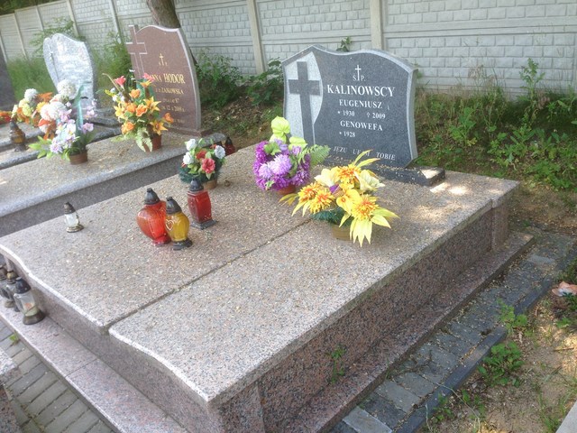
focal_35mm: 33
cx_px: 288
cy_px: 216
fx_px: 550
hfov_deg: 55.4
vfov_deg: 42.9
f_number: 2.4
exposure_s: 1/120
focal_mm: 4.12
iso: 50
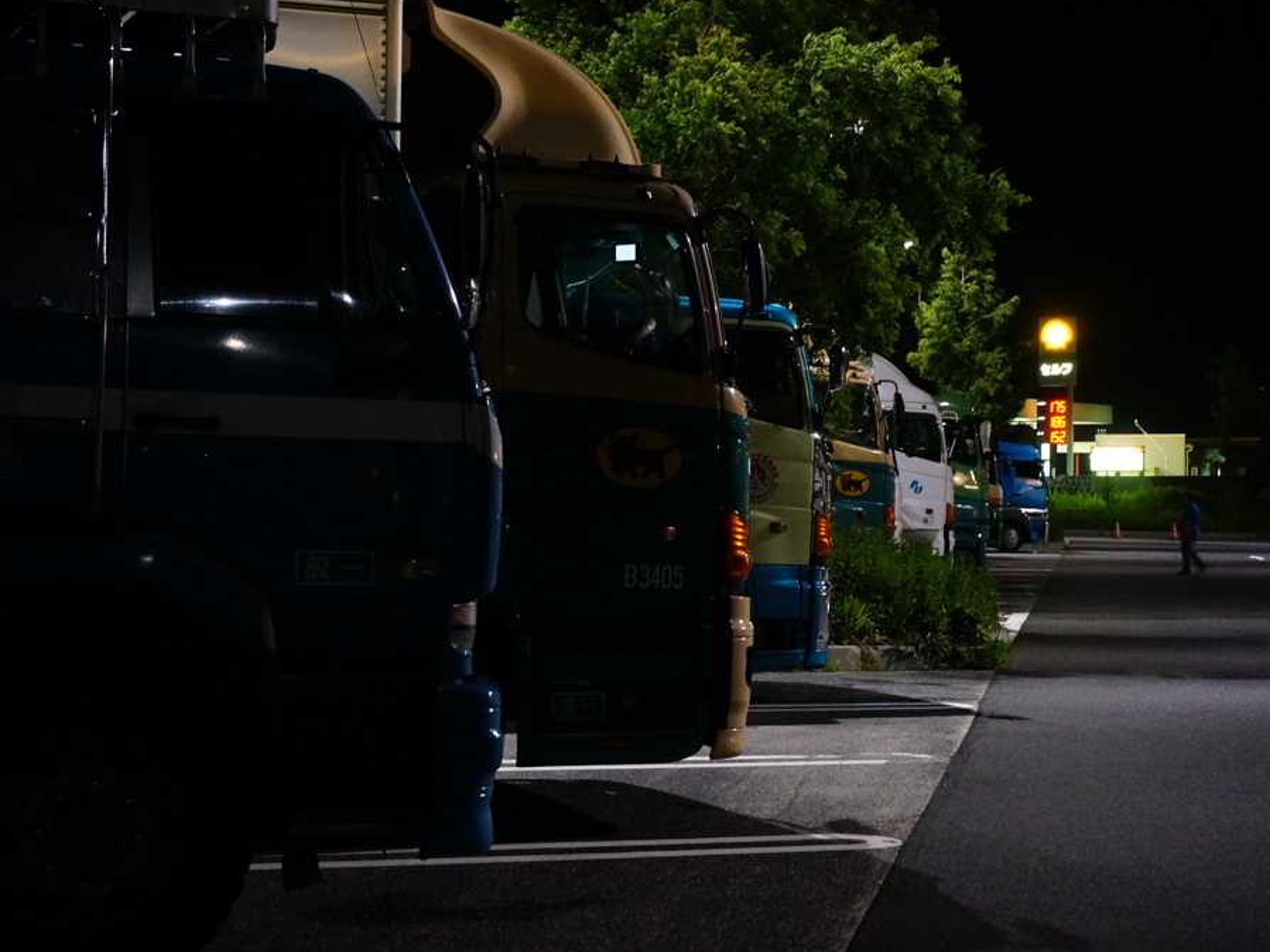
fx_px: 2588
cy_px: 473
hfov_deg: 27.6
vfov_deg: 20.8
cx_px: 691
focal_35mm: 71
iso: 3200
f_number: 5.6
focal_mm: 43
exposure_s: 1/10
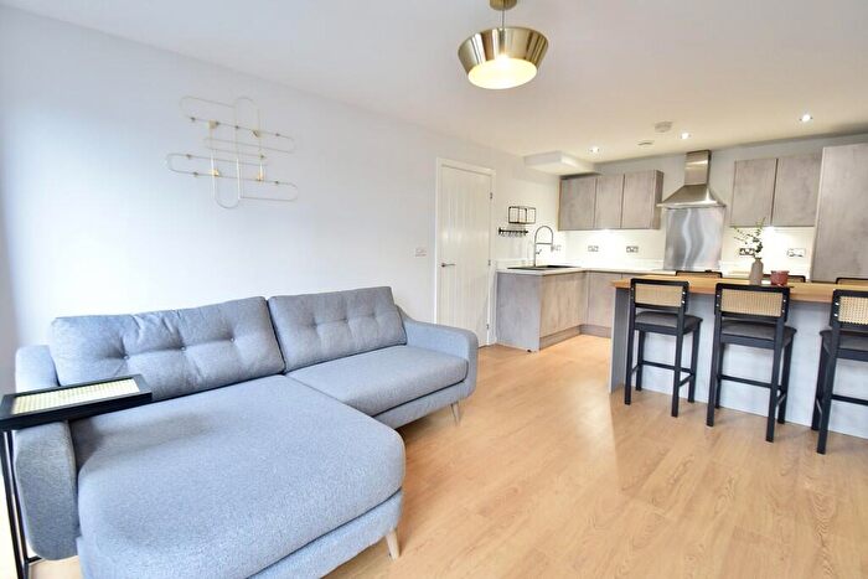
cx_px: 434
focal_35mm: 15
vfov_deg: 77.4
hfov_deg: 100.4
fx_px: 362
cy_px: 290
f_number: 3.5
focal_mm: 10
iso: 800
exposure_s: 1/20
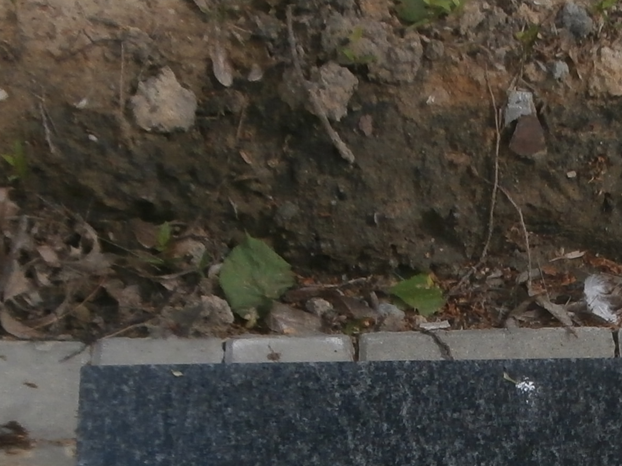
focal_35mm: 94
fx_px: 1689
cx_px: 551
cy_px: 512
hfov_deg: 20.5
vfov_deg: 15.3
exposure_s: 1/1000
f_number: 3
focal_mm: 4.2
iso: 100
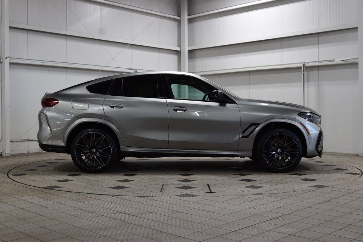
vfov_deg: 30.9
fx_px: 439
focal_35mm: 44
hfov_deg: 45.0
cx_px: 182
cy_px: 121
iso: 400
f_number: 7.1
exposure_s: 1/25
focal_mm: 29
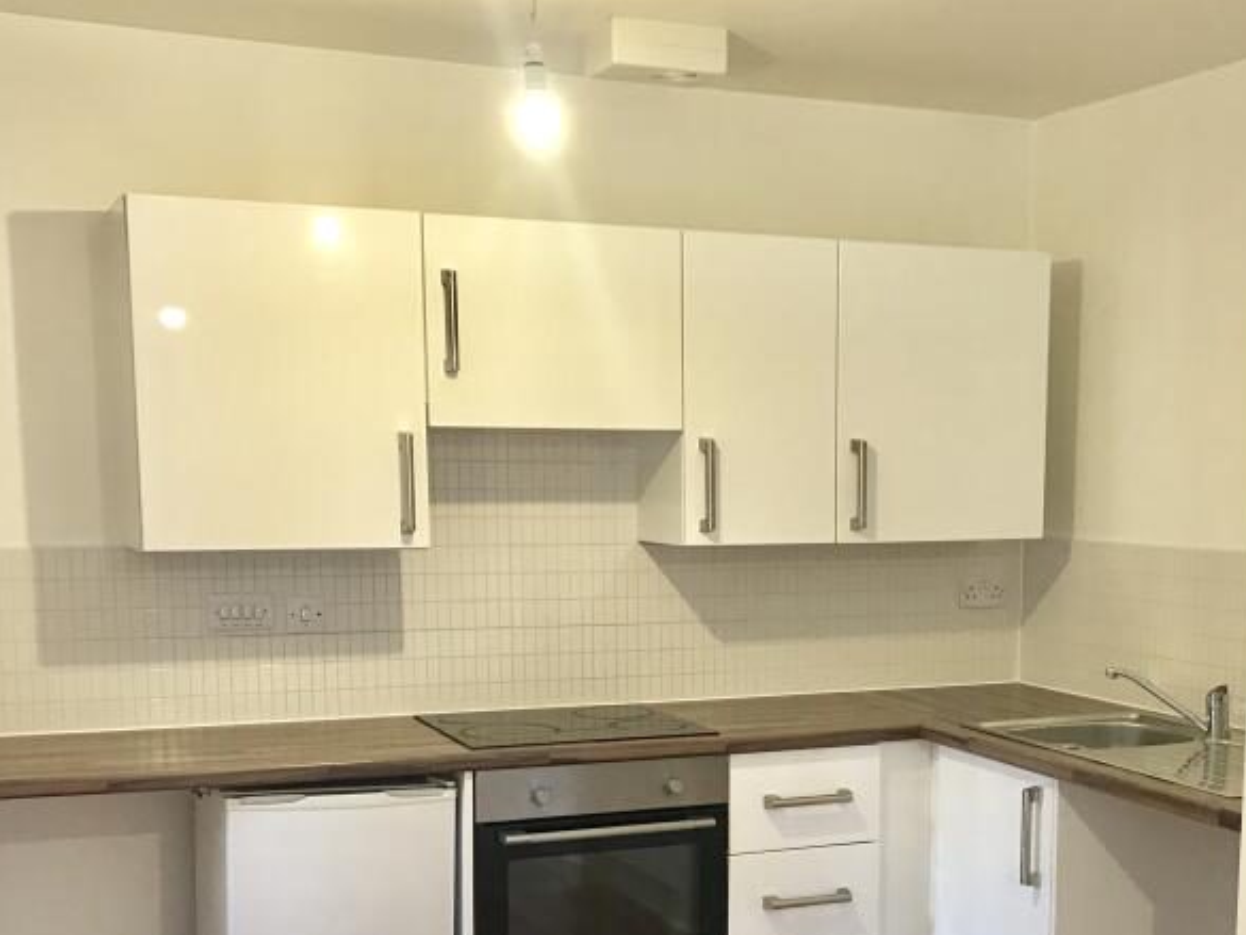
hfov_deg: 38.6
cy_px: 762
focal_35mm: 49
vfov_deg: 29.0
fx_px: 1764
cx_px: 799
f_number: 1.8
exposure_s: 1/17
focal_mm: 3.99
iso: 50
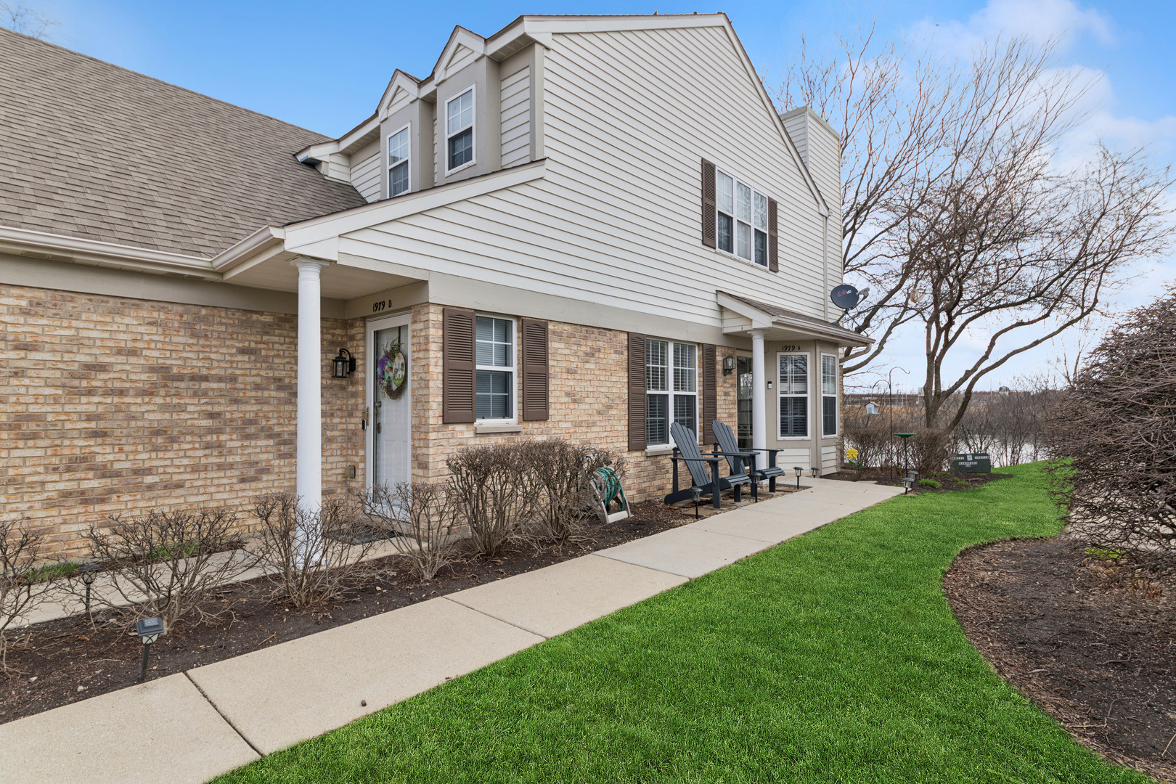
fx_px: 588
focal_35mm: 18
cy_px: 392
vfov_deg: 67.4
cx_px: 588
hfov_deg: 90.0
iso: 100
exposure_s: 1/80
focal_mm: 18
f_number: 10
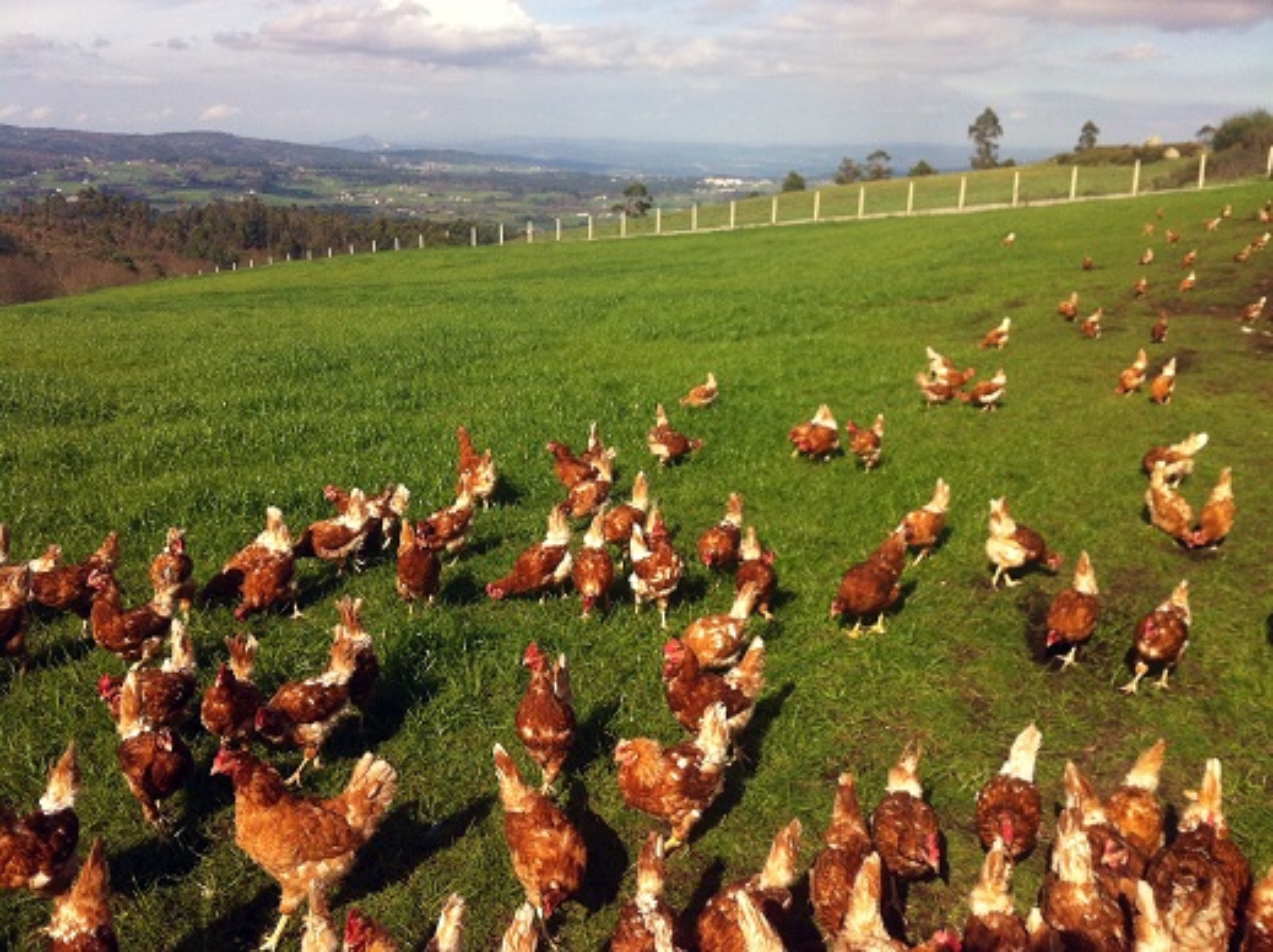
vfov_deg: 40.6
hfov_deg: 52.7
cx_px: 636
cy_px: 476
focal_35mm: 35
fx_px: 1286
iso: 80
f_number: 2.8
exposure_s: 1/1312
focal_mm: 3.85
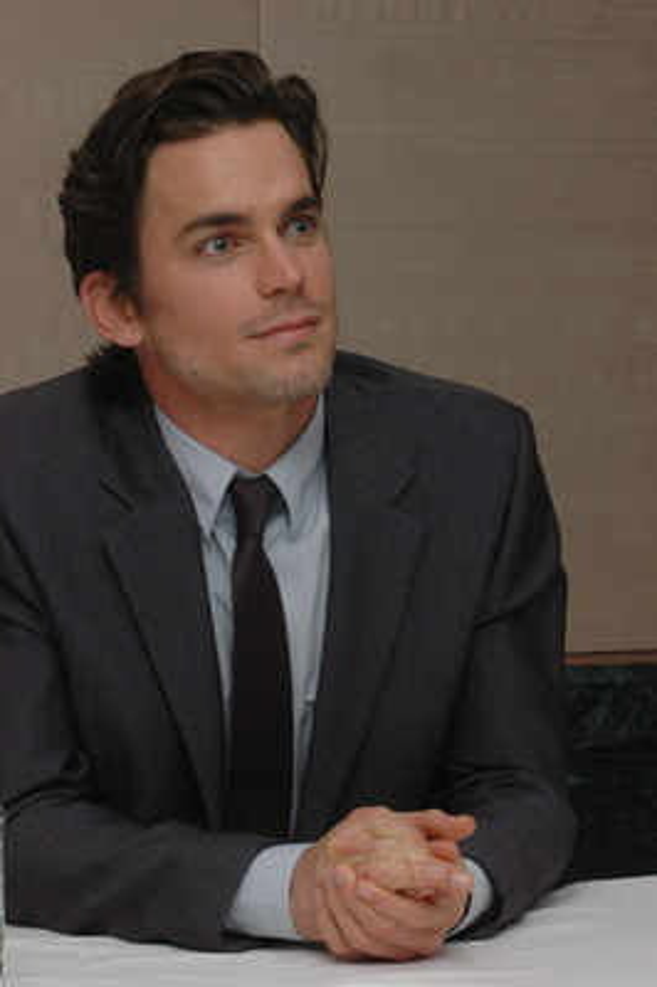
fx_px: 3290
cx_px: 328
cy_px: 494
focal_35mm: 120
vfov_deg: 17.1
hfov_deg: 11.4
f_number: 14
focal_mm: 80
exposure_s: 1/160
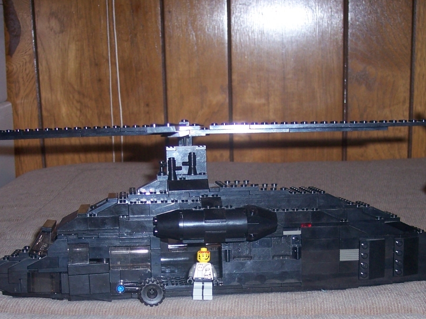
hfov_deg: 30.3
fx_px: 788
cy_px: 257
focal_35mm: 64
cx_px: 215
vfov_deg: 22.6
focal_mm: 8
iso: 100
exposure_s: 1/60
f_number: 2.8
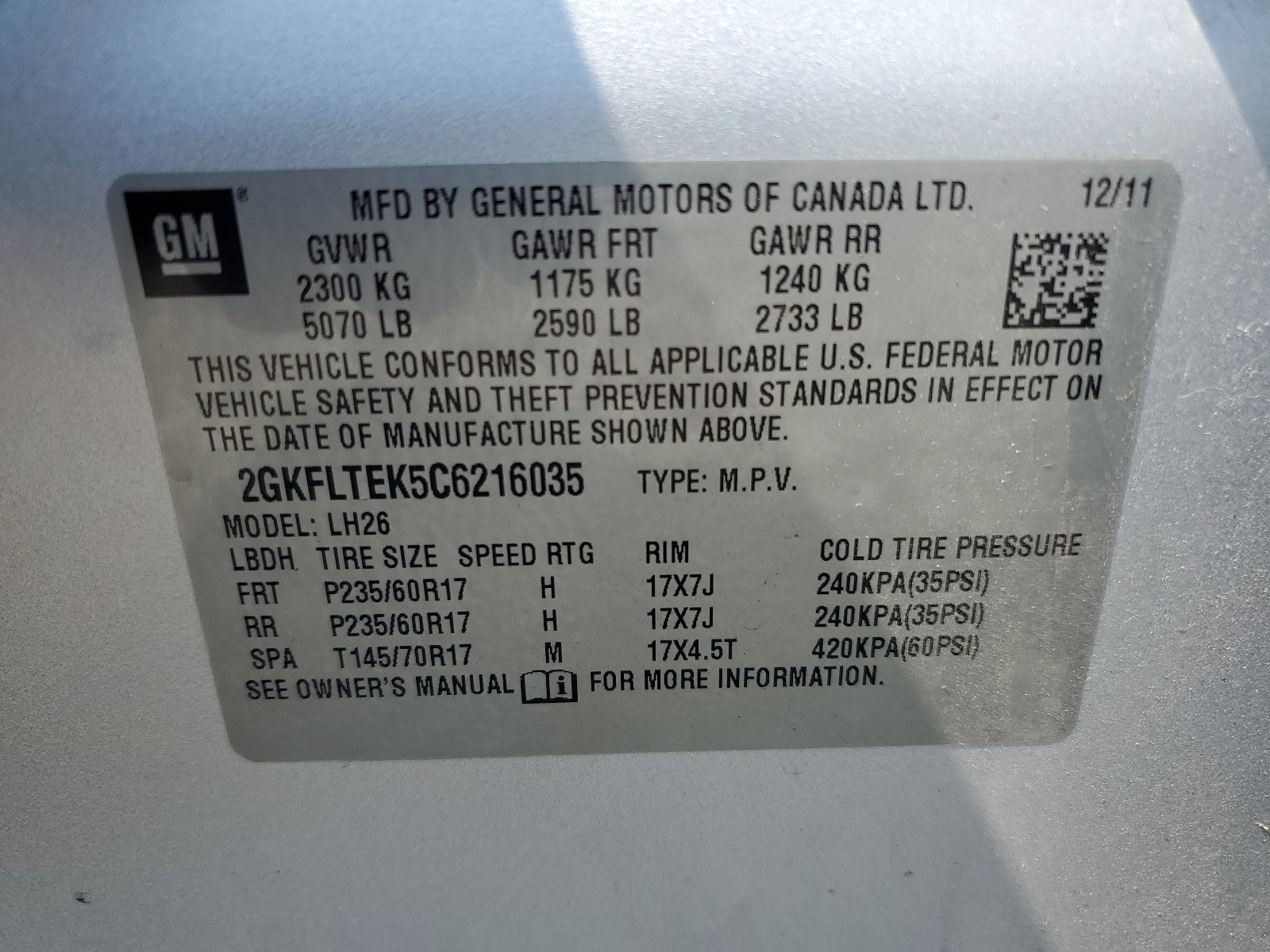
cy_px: 476
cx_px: 635
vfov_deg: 53.1
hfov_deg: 67.3
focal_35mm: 26
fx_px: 954
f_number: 1.5
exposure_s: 1/769
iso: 50
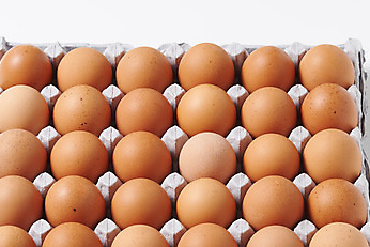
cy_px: 185
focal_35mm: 182
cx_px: 177
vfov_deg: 7.5
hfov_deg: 11.3
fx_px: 1871
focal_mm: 105
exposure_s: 1/125
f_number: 18
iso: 100
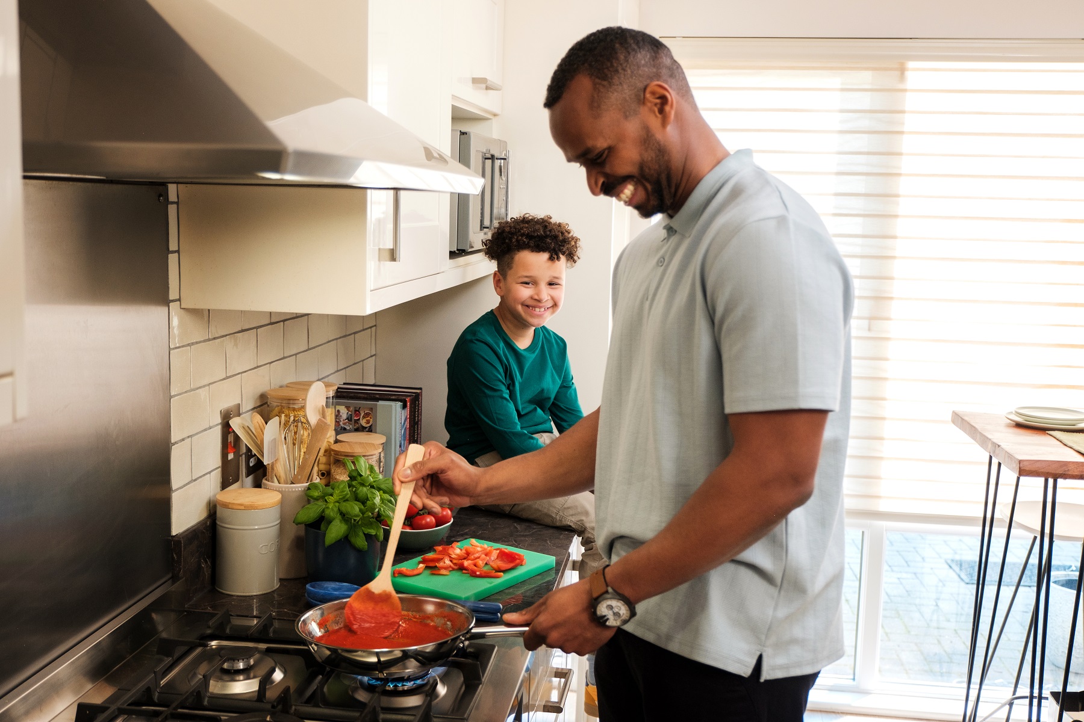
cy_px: 361
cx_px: 542
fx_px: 1174
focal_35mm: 39
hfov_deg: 49.6
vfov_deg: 34.2
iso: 640
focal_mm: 25.7
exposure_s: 1/125
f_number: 2.8
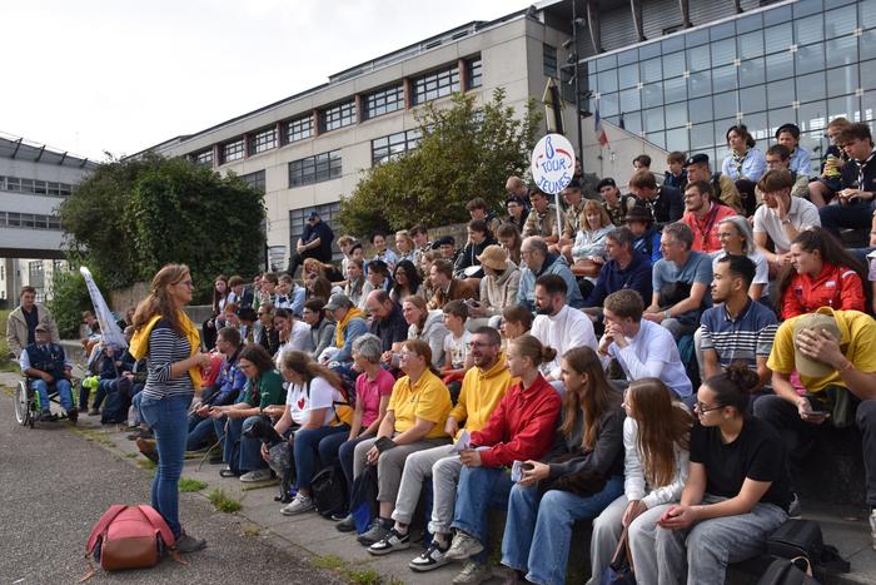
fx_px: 730
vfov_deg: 43.6
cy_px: 292
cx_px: 438
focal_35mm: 30
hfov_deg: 61.9
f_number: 9
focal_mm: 20
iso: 200
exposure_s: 1/320
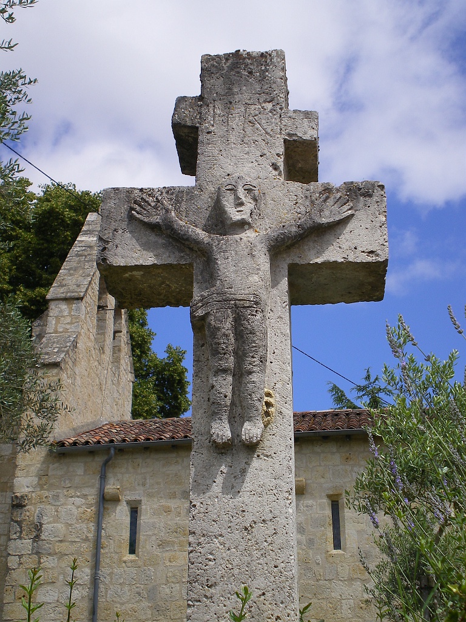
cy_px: 311
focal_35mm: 56
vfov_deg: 34.3
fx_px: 1005
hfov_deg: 26.1
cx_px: 233
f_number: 5.6
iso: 64
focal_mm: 9.3
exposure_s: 1/320
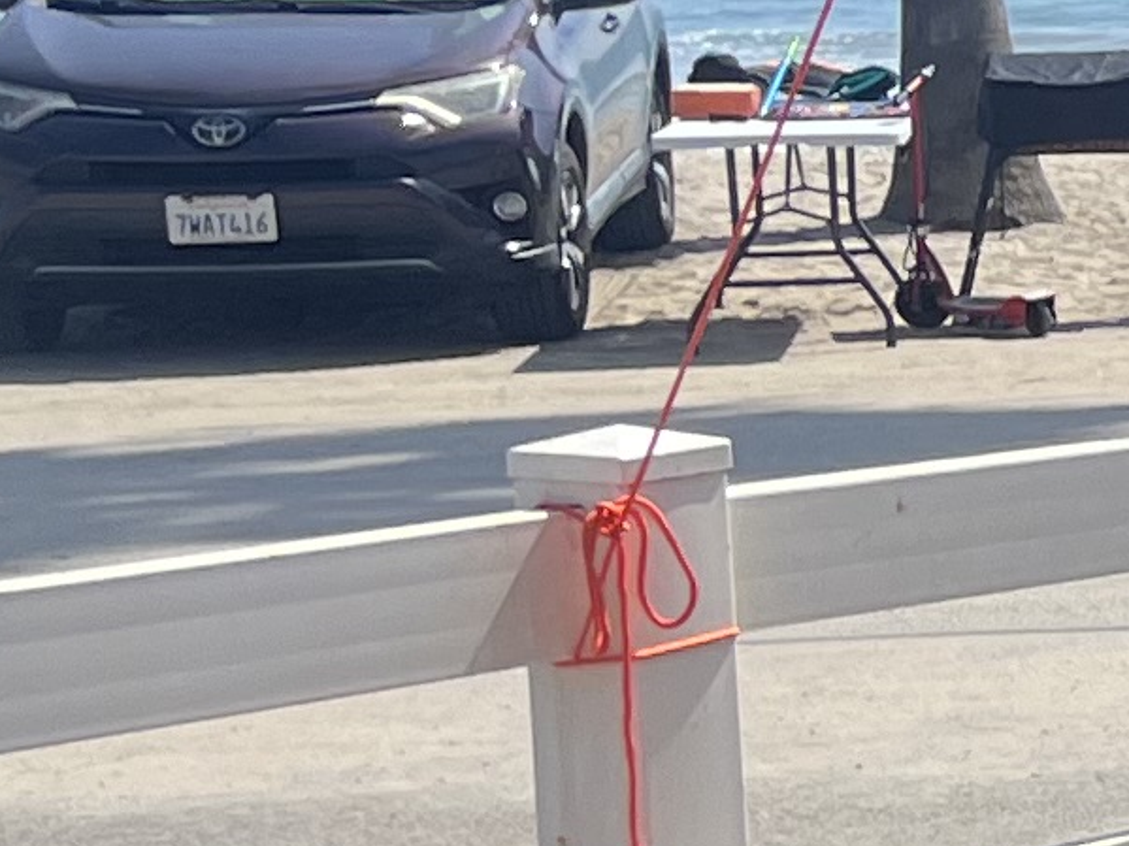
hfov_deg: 8.9
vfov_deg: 8.5
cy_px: 435
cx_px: 3572
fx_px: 5706
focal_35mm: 175
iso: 50
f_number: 1.6
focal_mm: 5.1
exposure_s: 1/2688
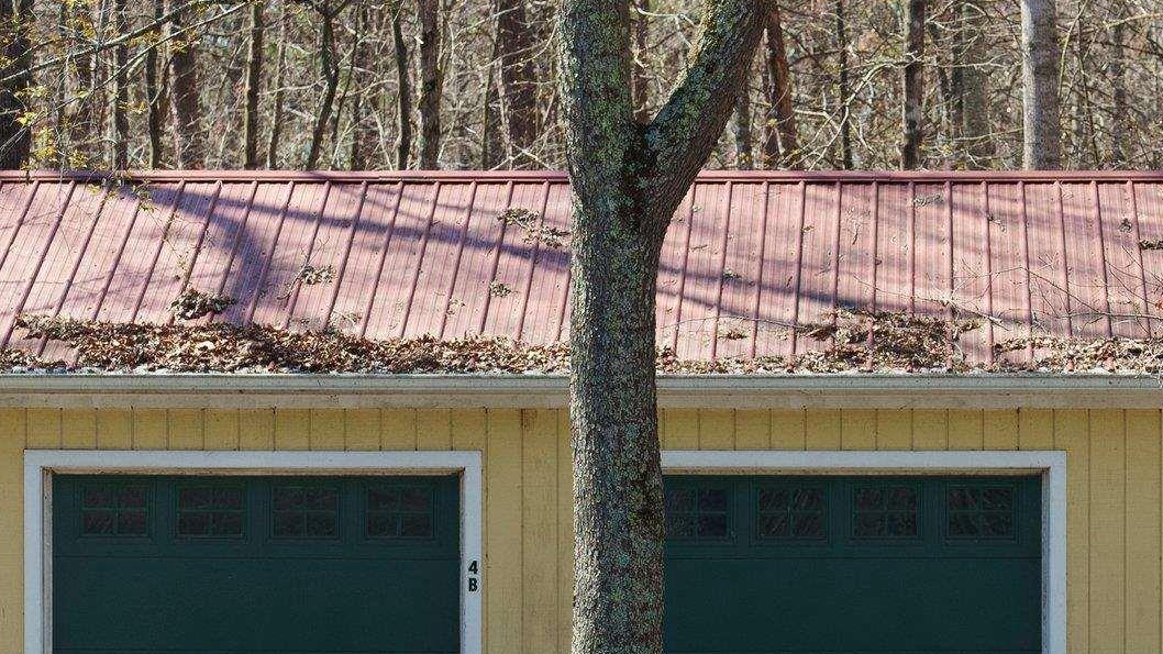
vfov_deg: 5.7
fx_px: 6568
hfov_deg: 10.1
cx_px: 835
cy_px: 513
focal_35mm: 213
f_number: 8
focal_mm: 105
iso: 640
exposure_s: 1/640
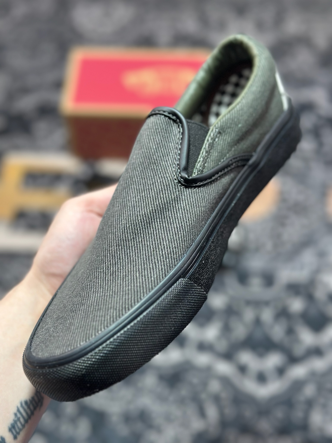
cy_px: 222
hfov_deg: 30.3
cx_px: 166
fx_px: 614
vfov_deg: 39.7
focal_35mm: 48
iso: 64
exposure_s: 1/139
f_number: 1.78
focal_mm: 6.86
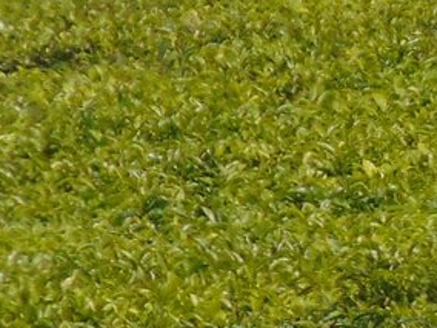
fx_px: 40991
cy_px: 340
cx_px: 877
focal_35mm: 3247
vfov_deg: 0.5
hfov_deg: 0.6
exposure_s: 1/1000
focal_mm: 103.2
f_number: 4.6
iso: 80
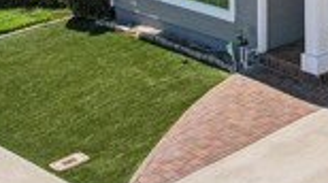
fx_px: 833
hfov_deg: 19.5
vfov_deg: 12.2
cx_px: 488
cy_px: -51
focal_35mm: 96
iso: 120
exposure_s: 1/2500
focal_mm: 8.4
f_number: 2.8
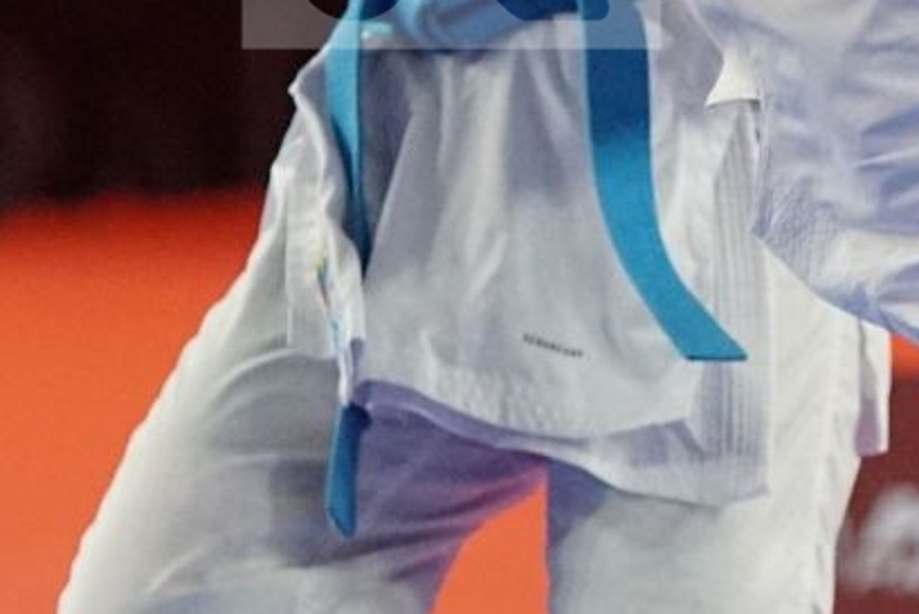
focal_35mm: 990
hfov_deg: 2.1
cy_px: -155
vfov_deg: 1.4
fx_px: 25280
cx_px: 1213
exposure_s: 1/2000
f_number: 2.8
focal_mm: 150
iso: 3200
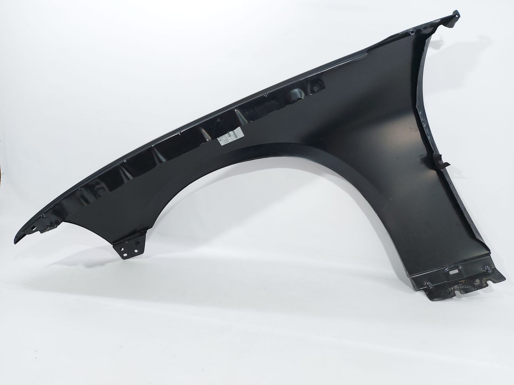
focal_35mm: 24
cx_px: 257
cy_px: 192
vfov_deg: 56.8
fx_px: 356
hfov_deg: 71.6
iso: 64
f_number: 1.8
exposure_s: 1/50
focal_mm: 5.23
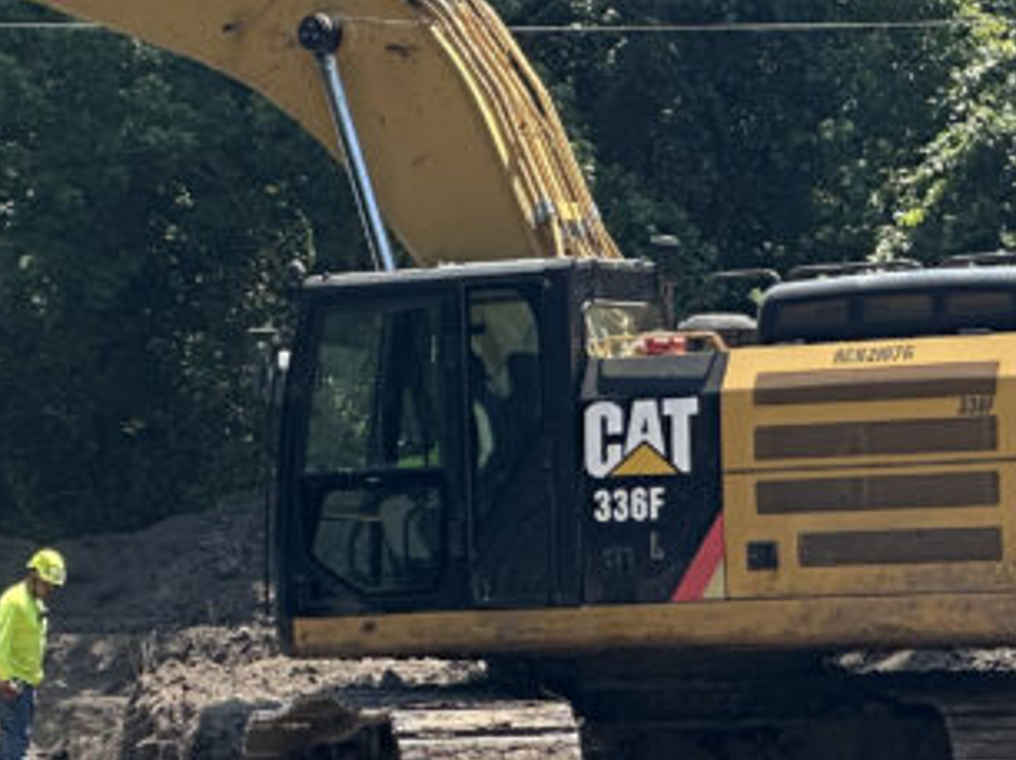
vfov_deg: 5.8
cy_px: 256
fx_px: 7567
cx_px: -359
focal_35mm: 258
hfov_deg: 7.6
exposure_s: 1/402
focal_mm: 9
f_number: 2.8
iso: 32
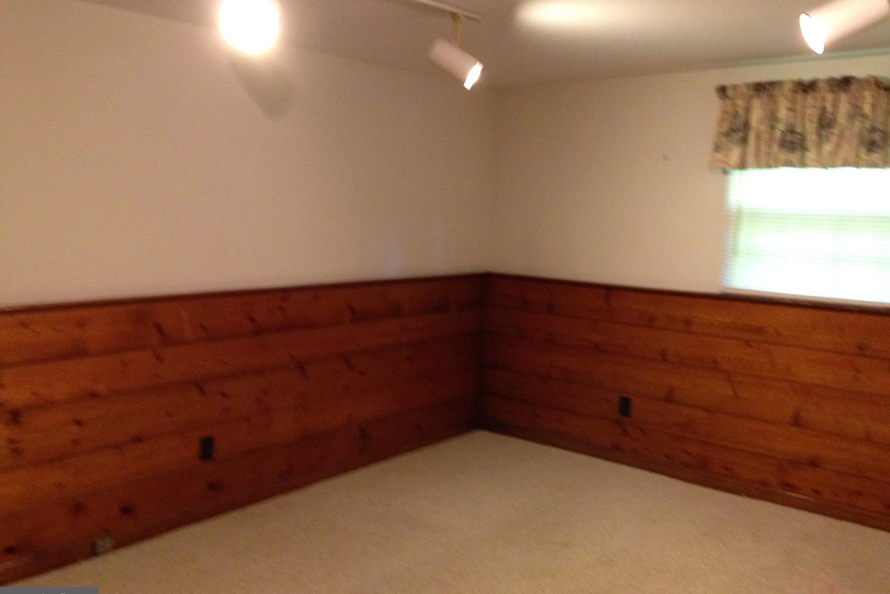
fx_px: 865
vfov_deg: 37.8
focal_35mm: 35
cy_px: 283
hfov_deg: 54.4
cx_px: 441
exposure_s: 1/20
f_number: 2.4
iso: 320
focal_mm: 4.12
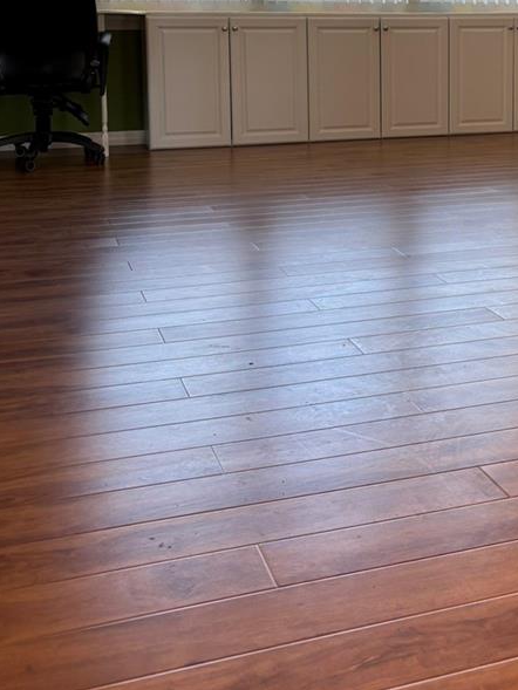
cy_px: 121
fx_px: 1057
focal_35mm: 53
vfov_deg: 34.8
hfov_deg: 26.7
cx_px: 449
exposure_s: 1/120
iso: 64
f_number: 1.6
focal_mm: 5.96
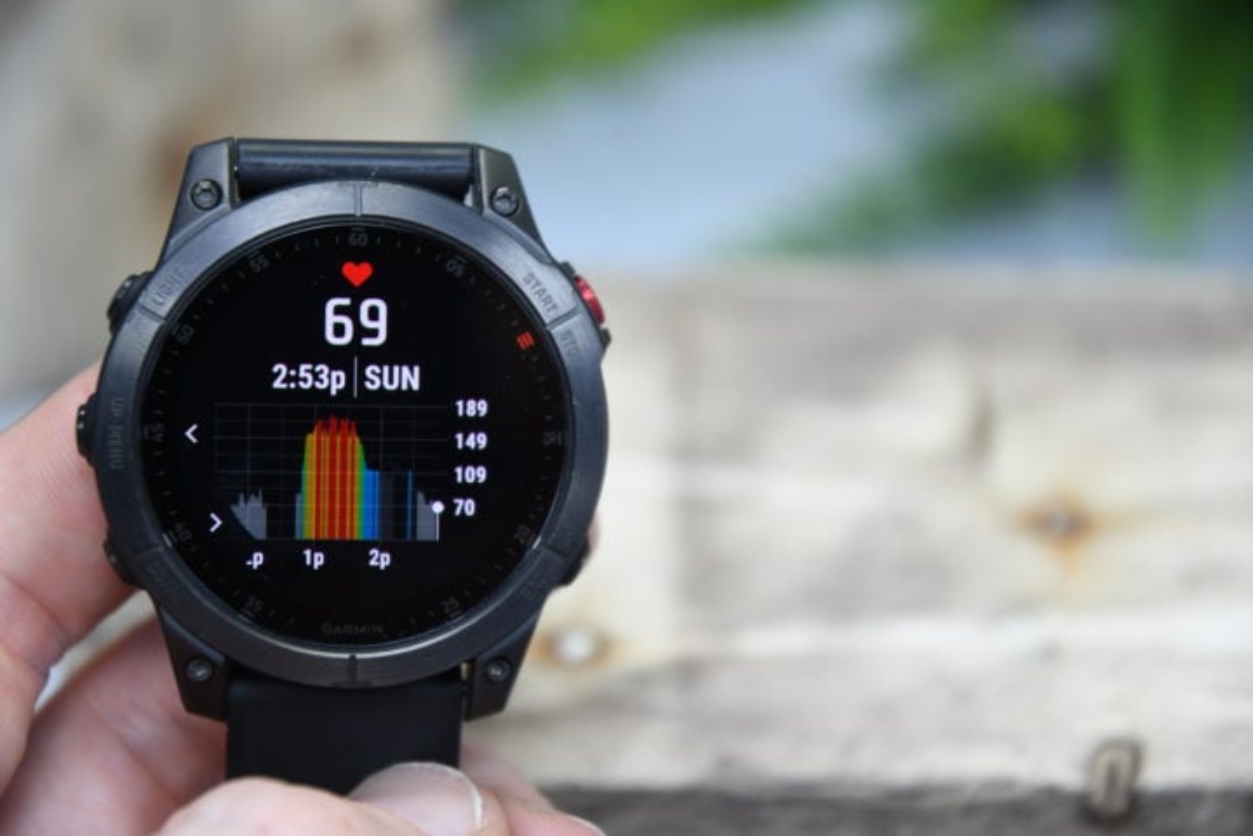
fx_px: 4176
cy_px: 418
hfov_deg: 17.1
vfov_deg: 11.4
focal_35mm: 120
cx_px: 626
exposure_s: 1/50
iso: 640
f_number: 4
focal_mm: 80
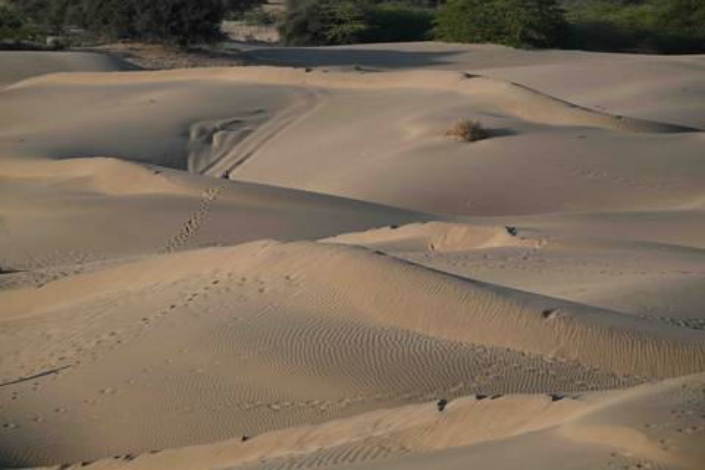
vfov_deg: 7.6
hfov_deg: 11.4
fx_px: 3525
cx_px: 352
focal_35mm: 180
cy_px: 235
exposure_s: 1/500
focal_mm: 180
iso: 100
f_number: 5.6
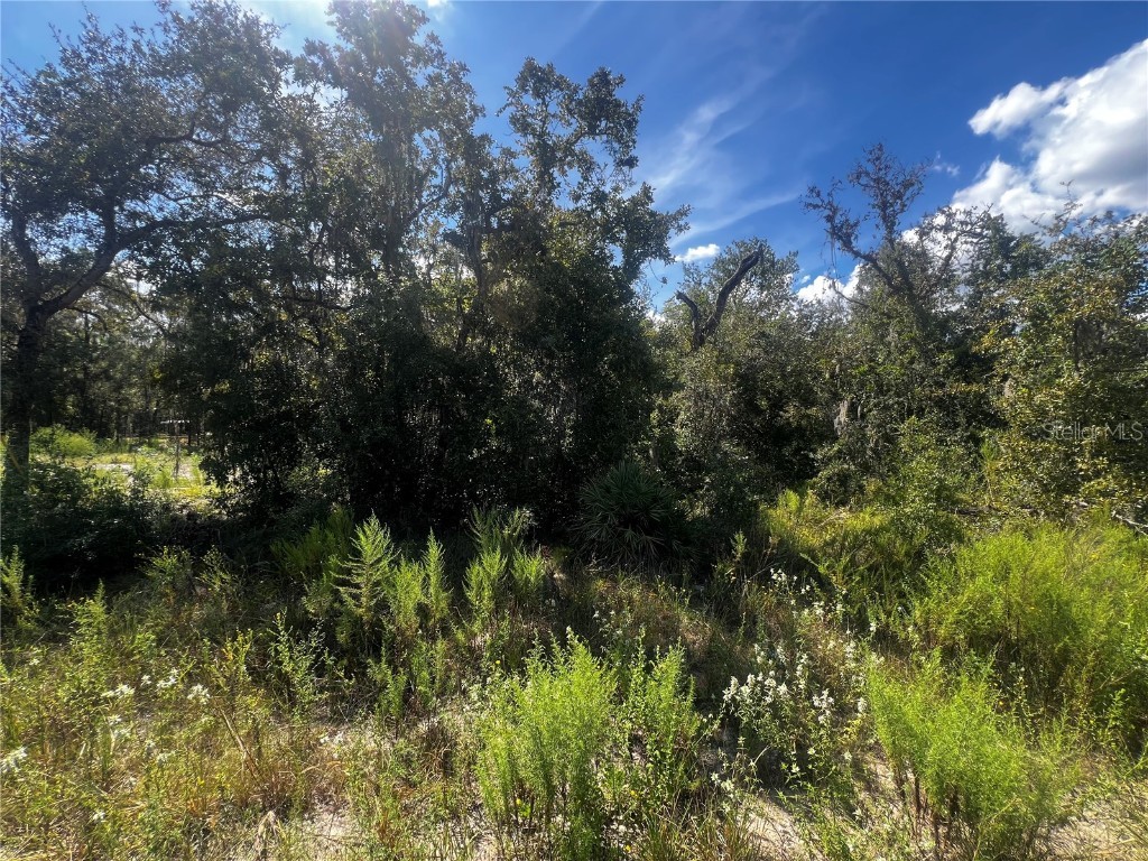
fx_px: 431
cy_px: 430
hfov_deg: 106.2
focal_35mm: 13
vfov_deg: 89.9
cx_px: 574
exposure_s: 1/328
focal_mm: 1.57
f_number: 1.8
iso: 32
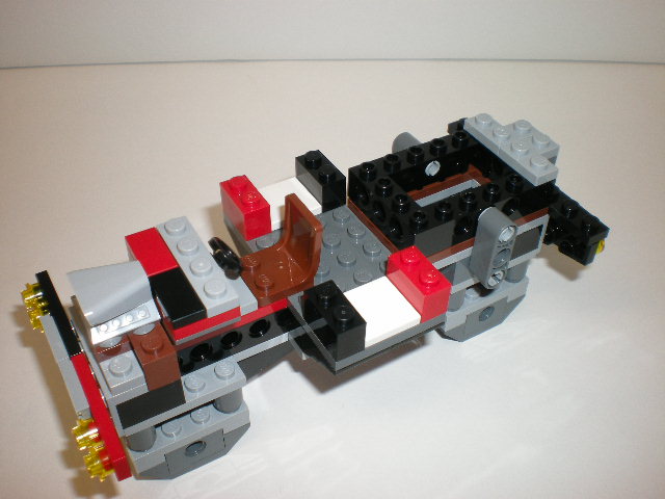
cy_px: 250
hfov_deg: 49.0
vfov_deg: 37.7
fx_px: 730
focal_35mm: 38
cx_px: 332
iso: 64
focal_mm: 6.3
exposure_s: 1/30
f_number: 4.6
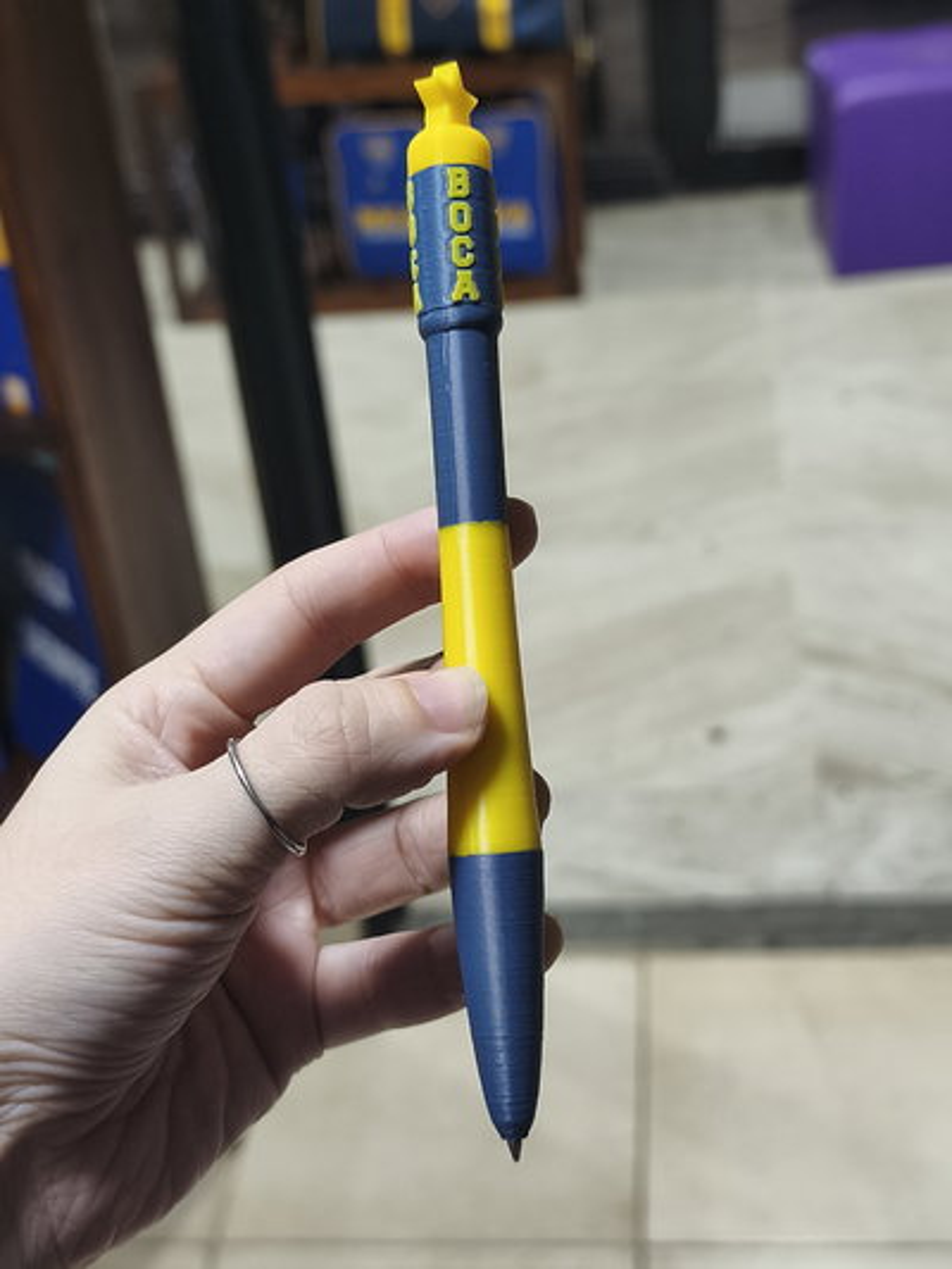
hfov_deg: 31.5
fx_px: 1686
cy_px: 634
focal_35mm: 46
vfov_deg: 41.2
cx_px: 476
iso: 500
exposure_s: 1/50
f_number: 1.65
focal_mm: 6.14
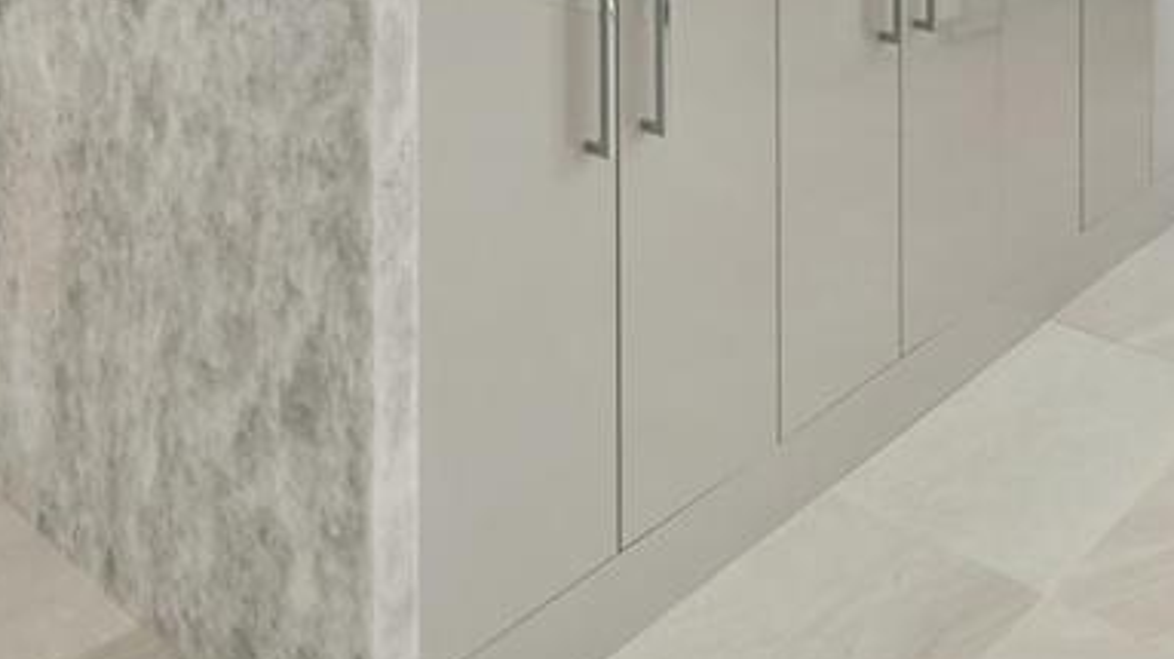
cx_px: 423
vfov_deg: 23.2
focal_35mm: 42
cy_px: -313
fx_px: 1307
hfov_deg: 47.8
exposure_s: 1/400
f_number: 11
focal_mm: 10
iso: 640
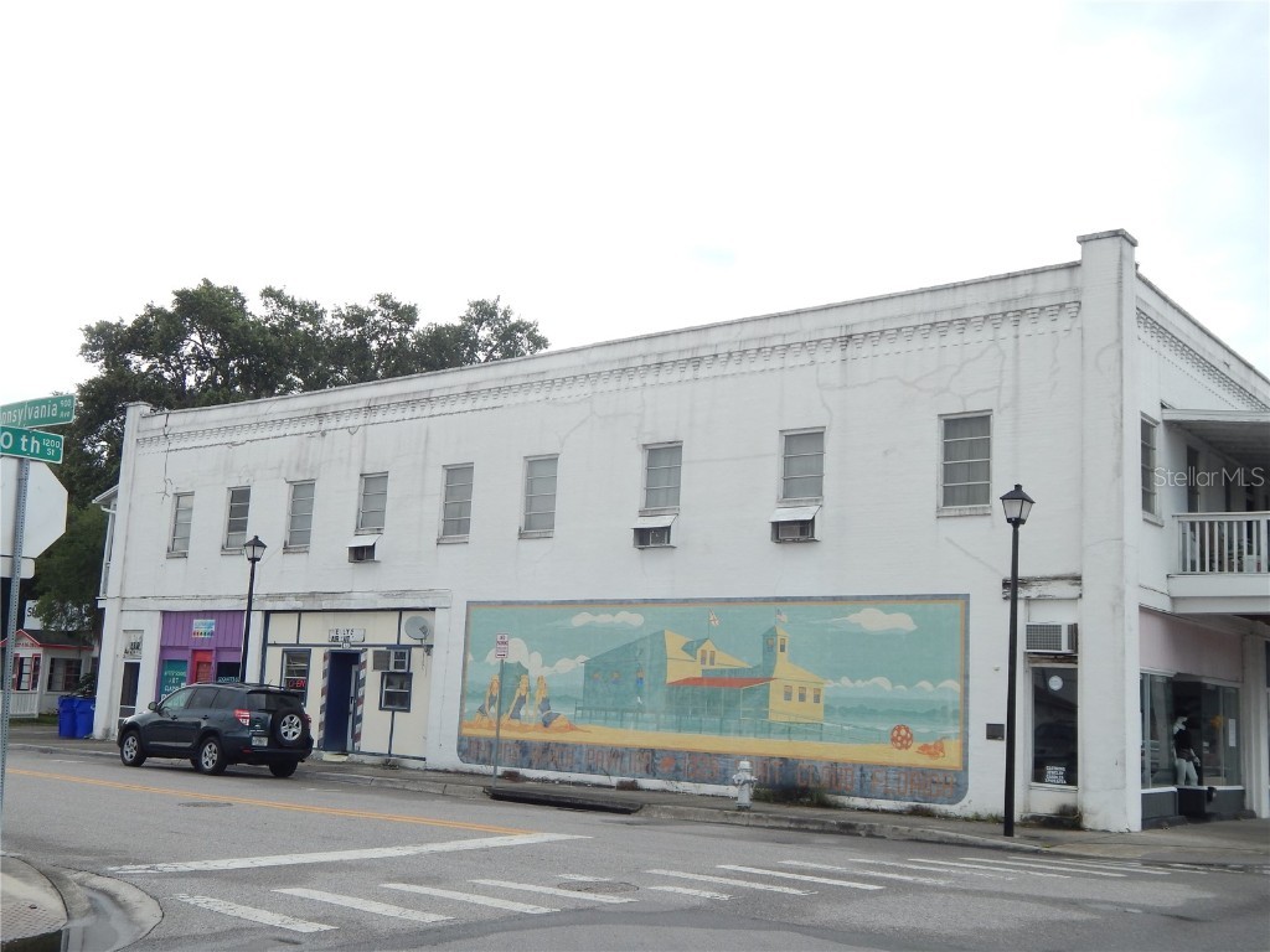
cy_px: 476
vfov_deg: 37.7
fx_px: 1394
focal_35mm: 38
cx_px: 635
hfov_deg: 49.0
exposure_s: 1/400
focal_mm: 6.8
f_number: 3.4
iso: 125
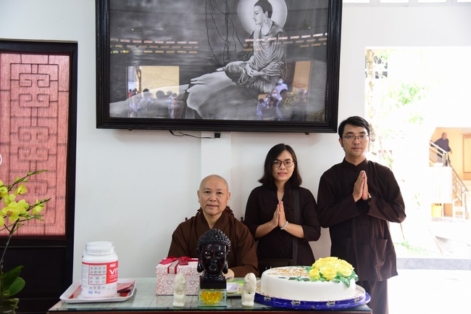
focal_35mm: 38
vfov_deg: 35.0
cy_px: 157
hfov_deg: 50.7
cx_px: 236
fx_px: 497
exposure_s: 1/30
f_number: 4
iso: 1000
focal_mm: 38
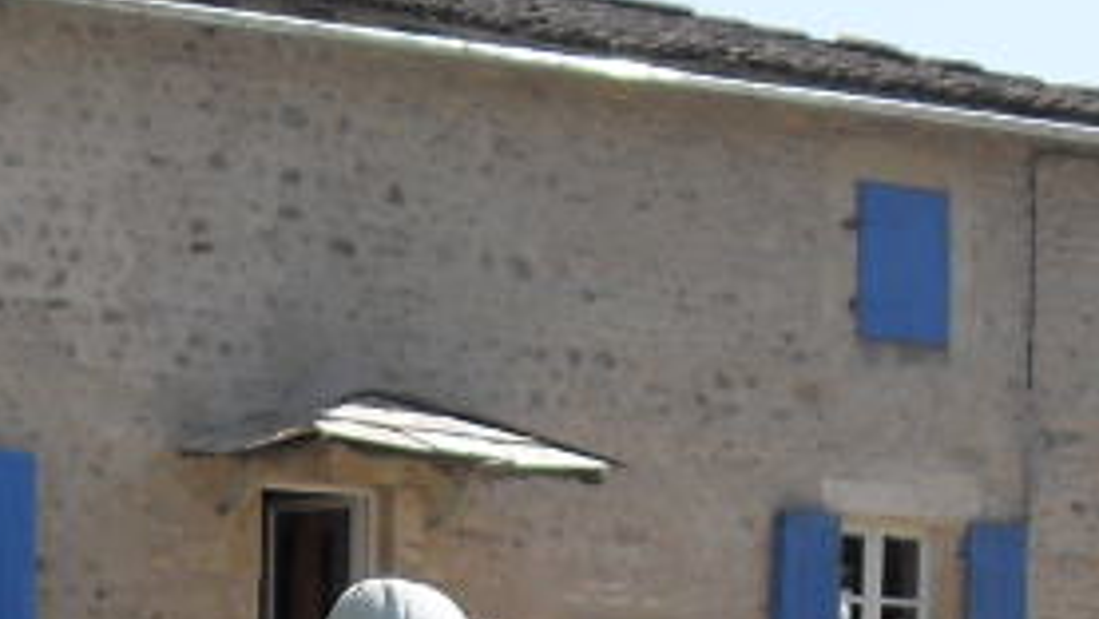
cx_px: 278
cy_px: 992
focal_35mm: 149
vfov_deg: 8.0
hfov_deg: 14.4
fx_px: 4343
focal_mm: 6.3
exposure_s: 1/90
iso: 80
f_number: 8.9
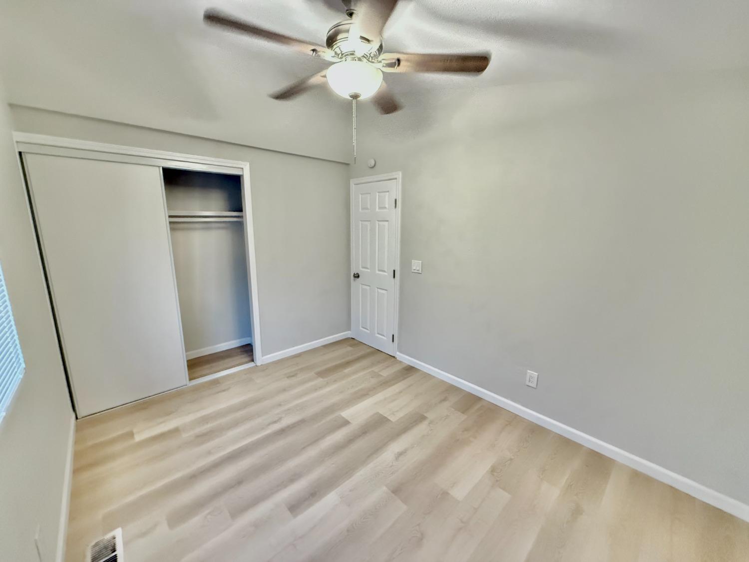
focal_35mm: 14
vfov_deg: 85.7
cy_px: 281
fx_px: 303
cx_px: 374
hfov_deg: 102.1
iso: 1250
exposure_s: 1/60
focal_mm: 2.22
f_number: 2.2
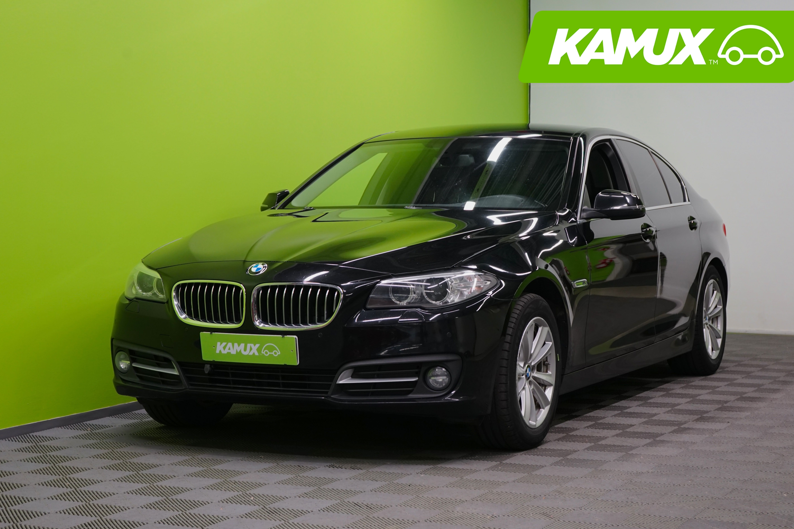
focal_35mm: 71
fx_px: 1566
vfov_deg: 19.2
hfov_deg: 28.5
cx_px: 413
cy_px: 264
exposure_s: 1/50
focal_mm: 67
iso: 800
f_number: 6.3
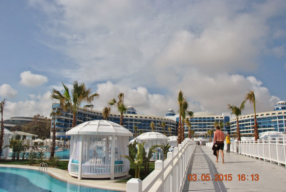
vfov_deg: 48.1
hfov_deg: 67.3
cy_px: 96
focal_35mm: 27
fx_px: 215
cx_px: 143
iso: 100
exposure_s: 1/400
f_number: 10
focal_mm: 18
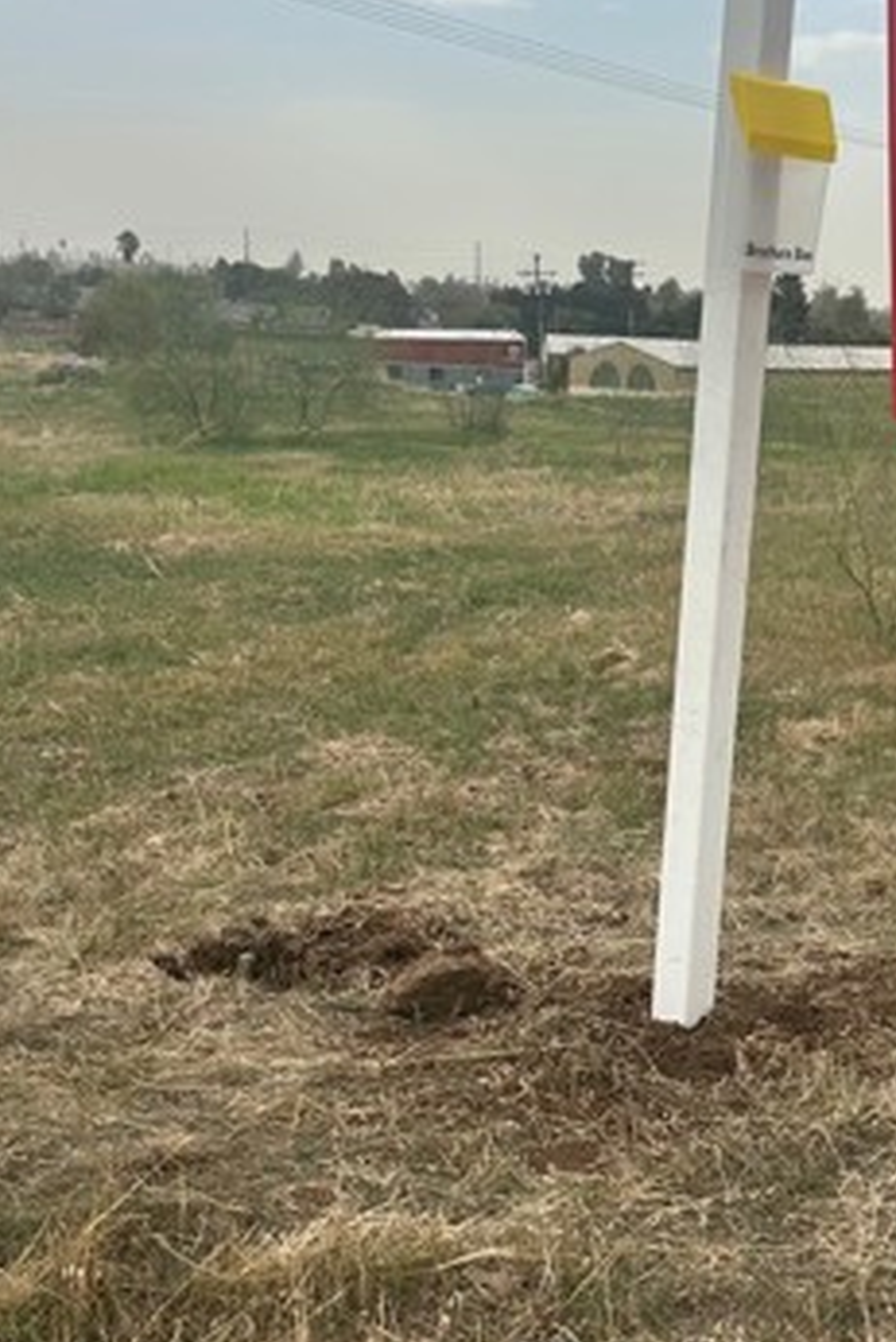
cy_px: 702
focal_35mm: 50
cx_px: 760
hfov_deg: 26.3
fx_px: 1865
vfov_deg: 39.6
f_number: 1.5
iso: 50
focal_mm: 5.7
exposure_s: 1/1808
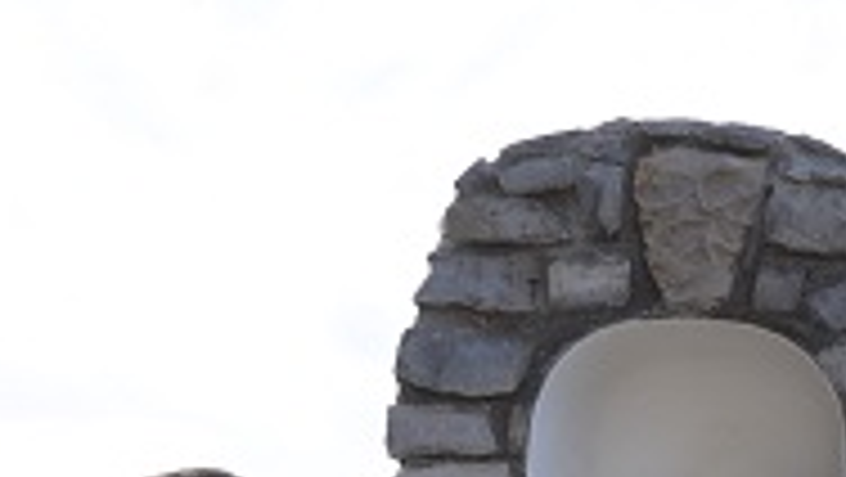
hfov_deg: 11.8
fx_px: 4063
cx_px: 850
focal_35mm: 181
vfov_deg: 6.4
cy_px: 1087
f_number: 7.1
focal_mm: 22
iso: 100
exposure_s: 1/200
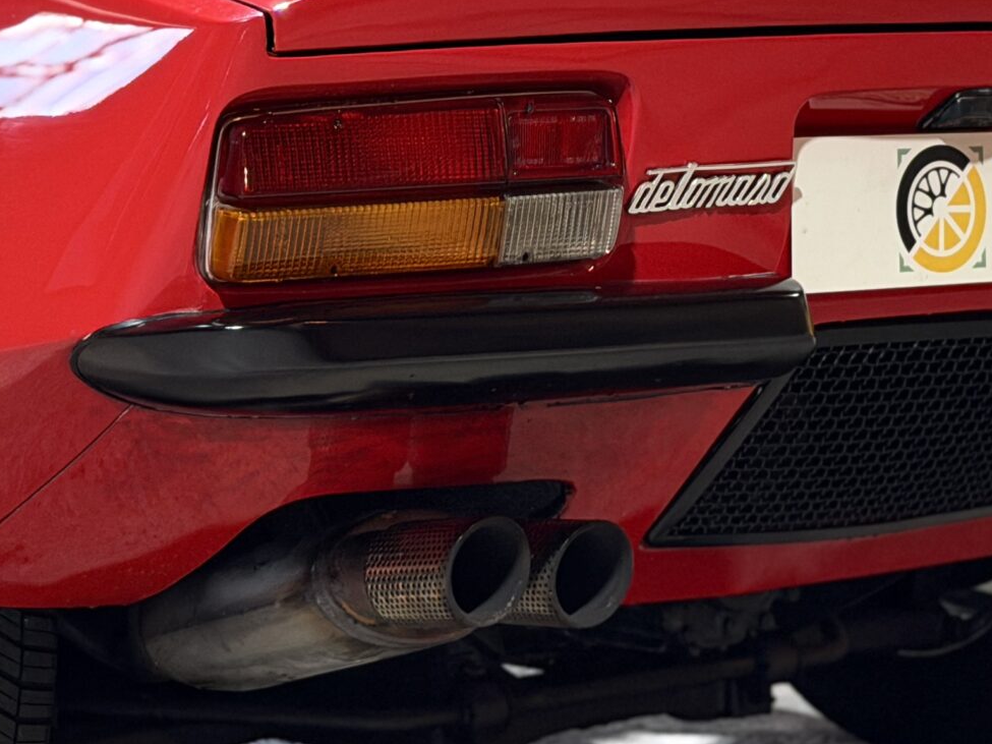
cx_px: 456
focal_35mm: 126
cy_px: 175
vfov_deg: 11.7
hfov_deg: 15.6
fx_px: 3610
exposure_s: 1/33
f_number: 1.78
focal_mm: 6.76
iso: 320
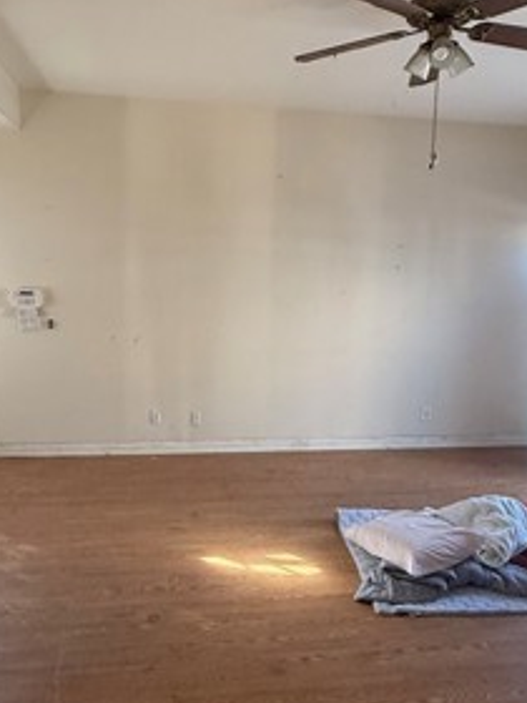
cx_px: 266
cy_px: 339
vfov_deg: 56.8
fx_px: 650
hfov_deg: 44.2
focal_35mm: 32
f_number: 2.2
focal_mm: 2.22
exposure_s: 1/68
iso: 320
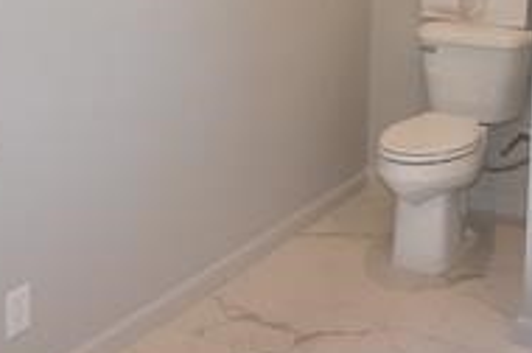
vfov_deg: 22.7
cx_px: 451
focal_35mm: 56
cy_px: -45
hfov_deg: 34.4
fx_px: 822
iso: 450
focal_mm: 11
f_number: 5.6
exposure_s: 1/125
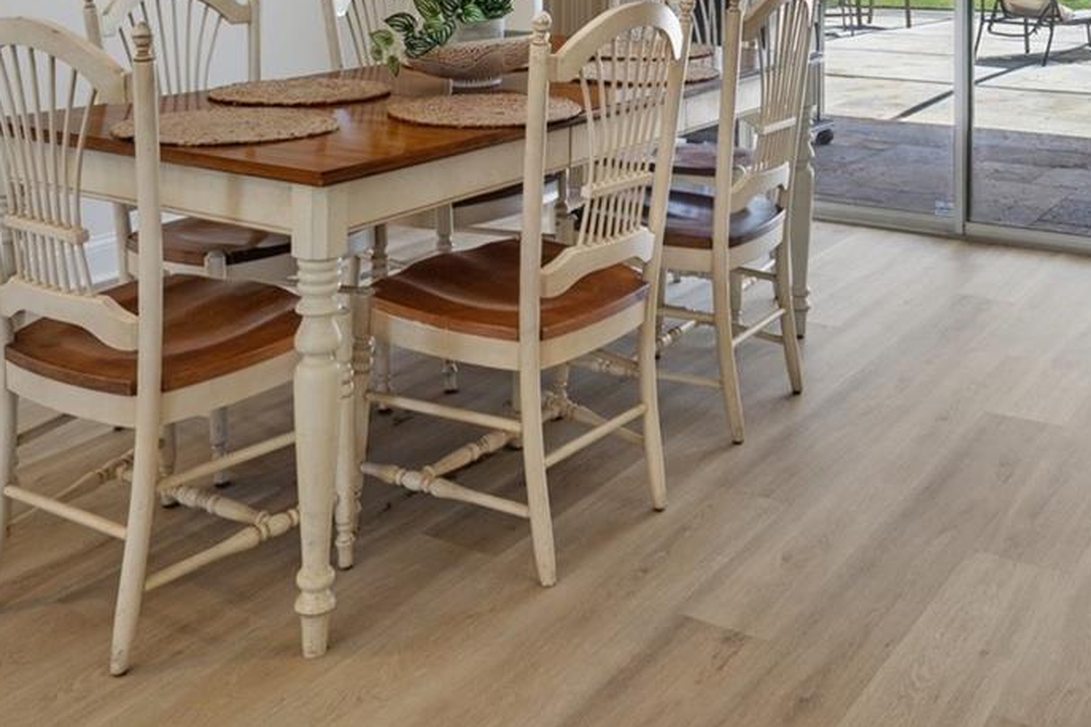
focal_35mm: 42
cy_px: -91
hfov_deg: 46.1
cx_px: 668
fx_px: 1272
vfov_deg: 28.6
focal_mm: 18
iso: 320
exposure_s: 1/2.5
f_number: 8
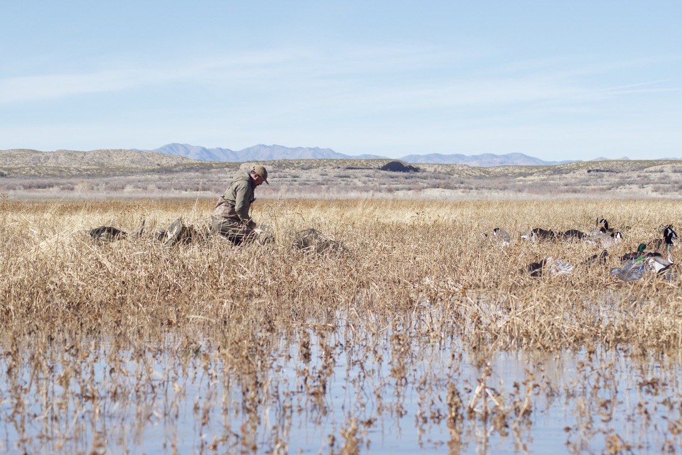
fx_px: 2557
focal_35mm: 135
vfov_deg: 10.2
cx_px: 341
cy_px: 228
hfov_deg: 15.2
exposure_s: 1/800
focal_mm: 90
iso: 200
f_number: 7.1
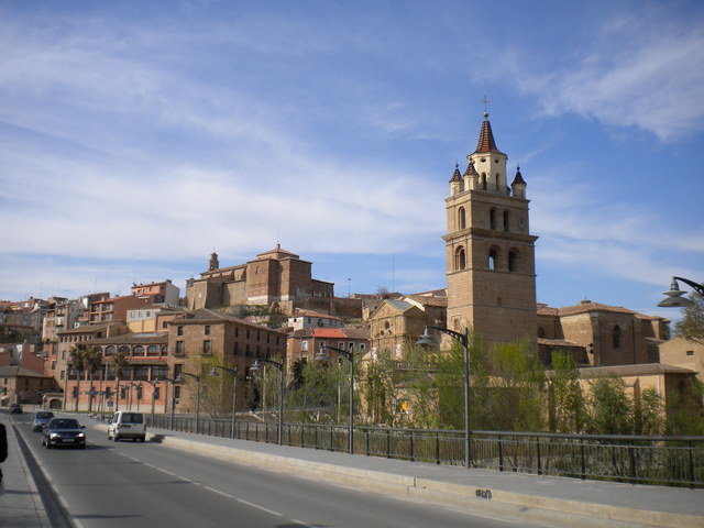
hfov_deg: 52.6
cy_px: 264
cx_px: 352
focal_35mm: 35
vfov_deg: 40.7
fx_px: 712
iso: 80
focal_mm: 6.3
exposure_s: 1/886
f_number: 4.6
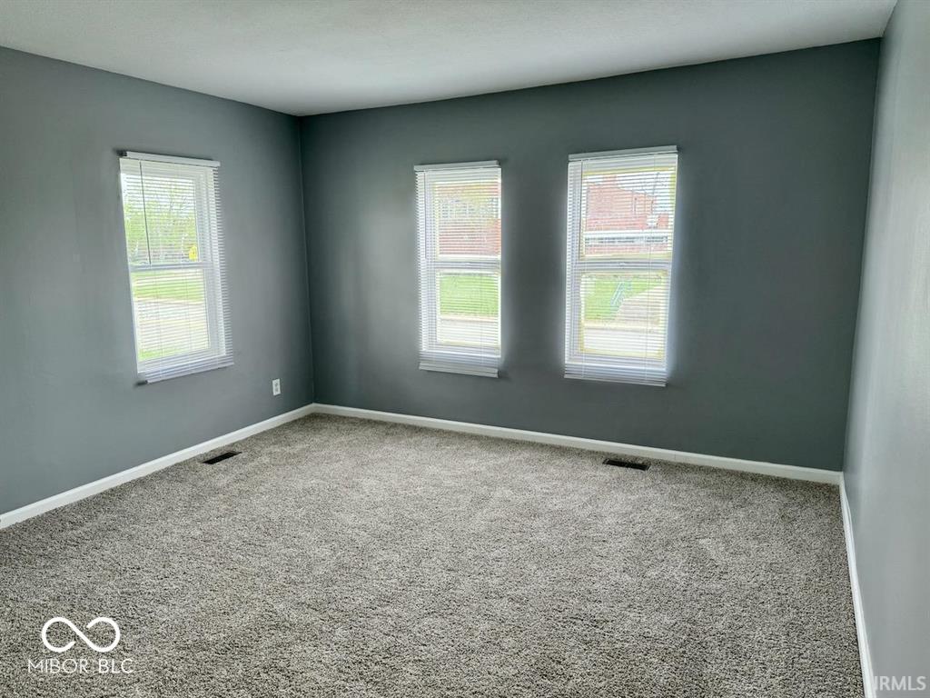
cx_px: 465
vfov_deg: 56.8
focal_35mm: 24
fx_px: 645
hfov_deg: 71.6
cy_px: 349
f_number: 1.78
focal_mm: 6.76
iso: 80
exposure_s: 1/131
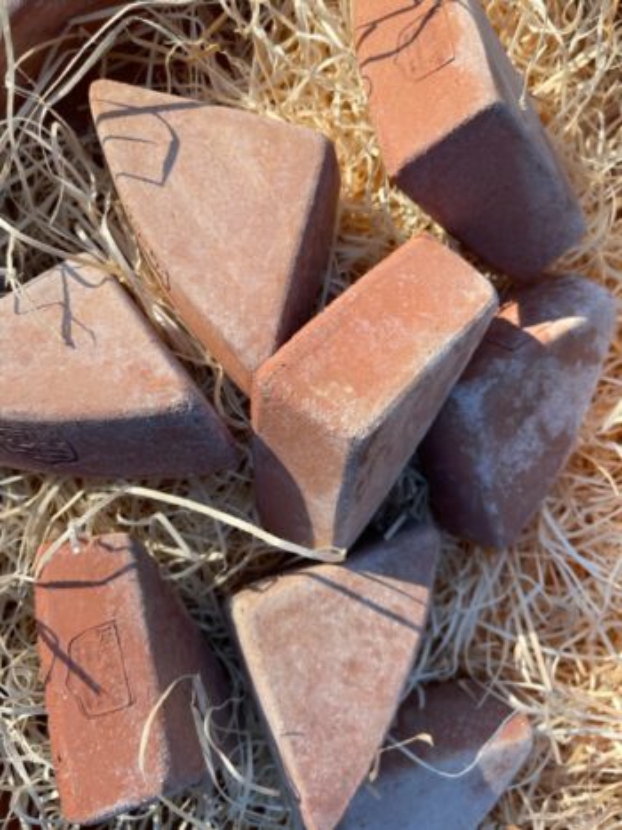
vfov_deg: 67.3
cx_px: 311
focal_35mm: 26
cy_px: 415
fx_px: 623
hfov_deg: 53.0
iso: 32
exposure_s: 1/1087
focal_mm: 5.1
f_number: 1.6
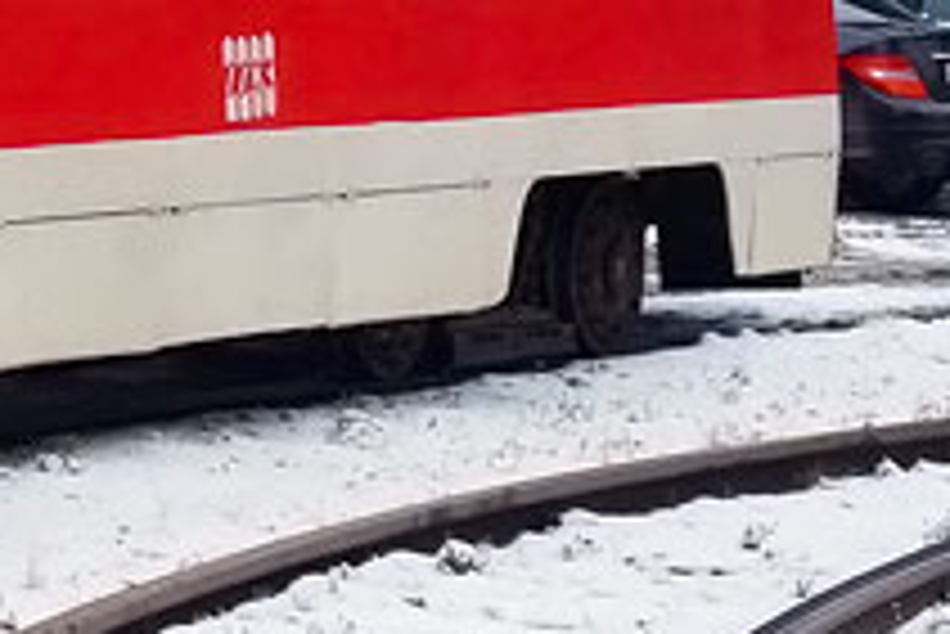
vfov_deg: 5.6
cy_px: -755
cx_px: -734
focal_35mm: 239
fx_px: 6311
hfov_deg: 8.3
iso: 125
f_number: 3.5
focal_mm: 15.45
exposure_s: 1/500
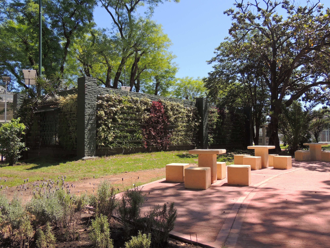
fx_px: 286
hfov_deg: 60.0
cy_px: 124
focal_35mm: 30
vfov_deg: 46.8
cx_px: 165
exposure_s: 1/800
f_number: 3.1
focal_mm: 5.3
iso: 100
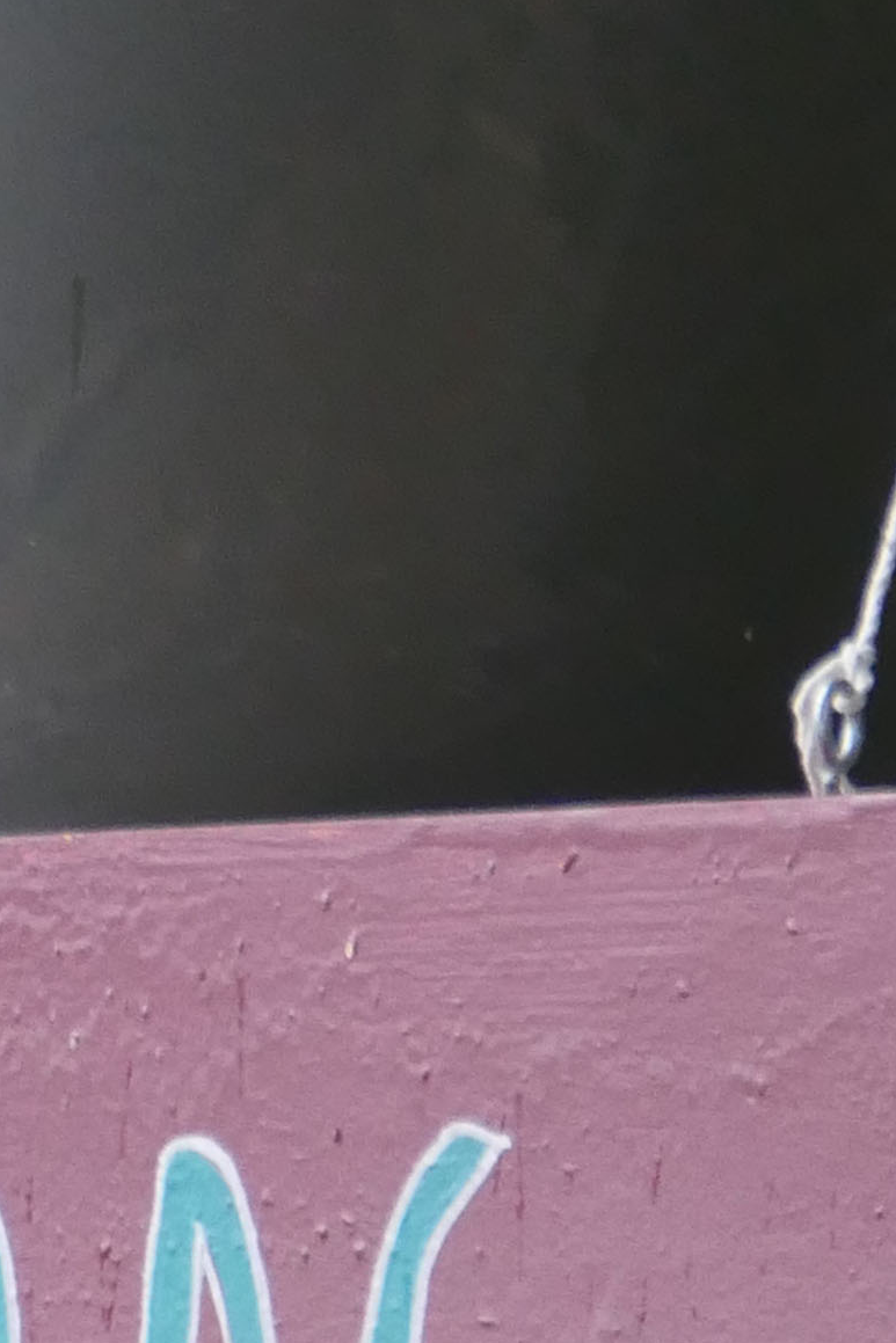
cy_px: -459
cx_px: 63
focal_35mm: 1270
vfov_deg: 1.6
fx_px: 47395
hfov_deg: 1.1
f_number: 4
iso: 640
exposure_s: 1/100
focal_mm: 98.25
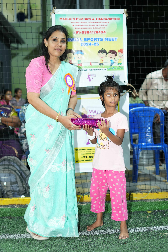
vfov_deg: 39.6
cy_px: 126
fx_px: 350
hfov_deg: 27.0
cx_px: 84
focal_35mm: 50
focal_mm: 50
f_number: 2.5
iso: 1600
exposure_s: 1/160
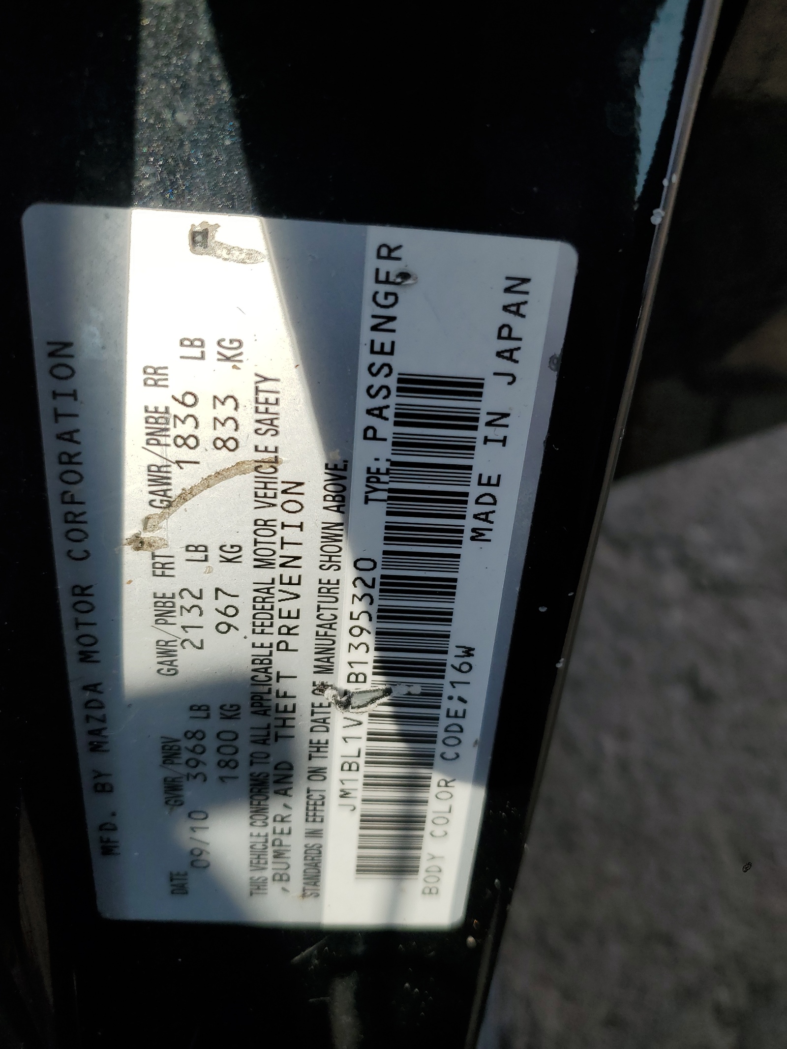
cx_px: 394
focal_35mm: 26
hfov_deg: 53.1
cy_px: 524
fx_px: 788
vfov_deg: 67.3
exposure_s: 1/3333
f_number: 1.5
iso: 50
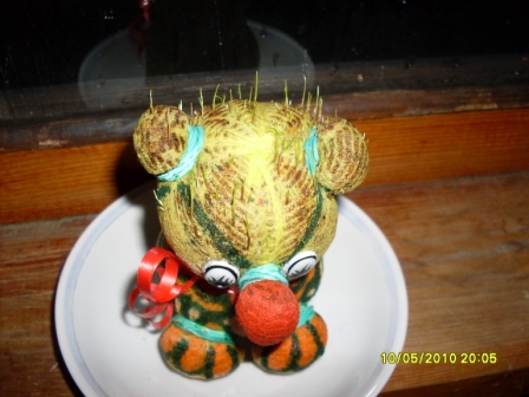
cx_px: 264
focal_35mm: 38
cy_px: 198
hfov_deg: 49.0
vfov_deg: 37.7
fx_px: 581
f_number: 2.8
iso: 100
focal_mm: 6.3
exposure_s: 1/45
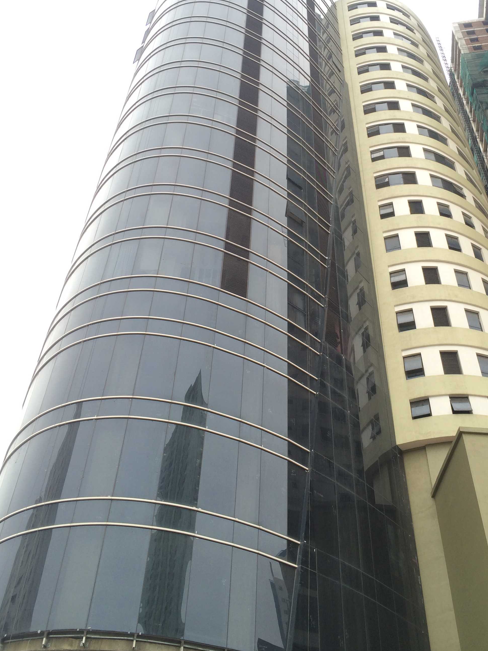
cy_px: 249
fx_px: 714
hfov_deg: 37.5
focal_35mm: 38
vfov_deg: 48.6
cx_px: 304
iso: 32
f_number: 2.2
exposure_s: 1/123
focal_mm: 4.12
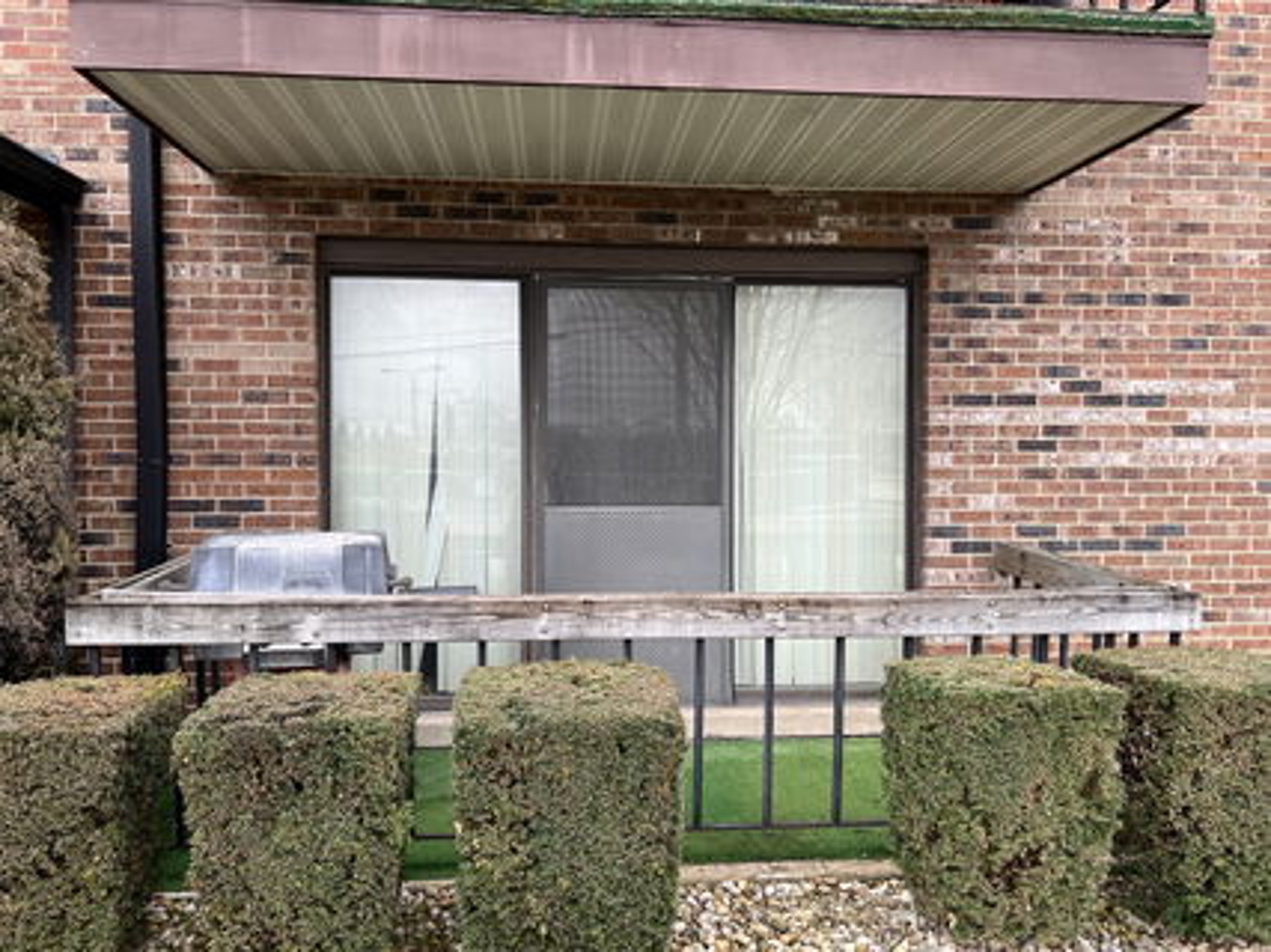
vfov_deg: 53.0
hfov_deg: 67.3
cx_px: 636
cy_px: 476
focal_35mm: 26
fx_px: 954
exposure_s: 1/380
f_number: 1.5
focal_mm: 5.7
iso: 50
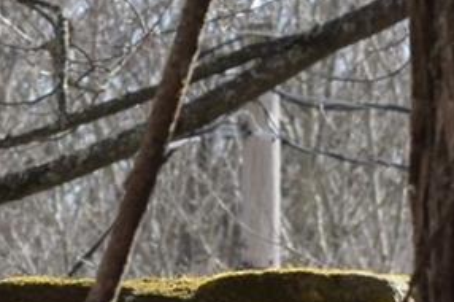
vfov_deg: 2.3
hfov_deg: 3.5
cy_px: -41
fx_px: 7452
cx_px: -333
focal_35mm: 592
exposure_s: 1/250
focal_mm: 55
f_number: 8
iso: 200
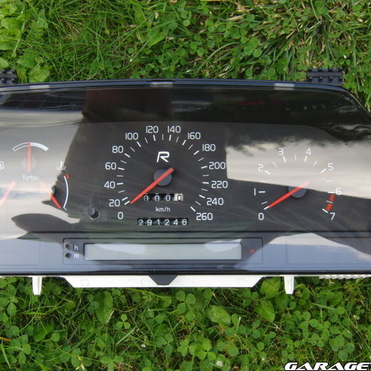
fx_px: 812
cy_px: 186
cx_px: 168
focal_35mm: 67
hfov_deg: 25.7
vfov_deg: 25.7
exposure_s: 1/60
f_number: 4.2
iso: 160
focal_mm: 9.8
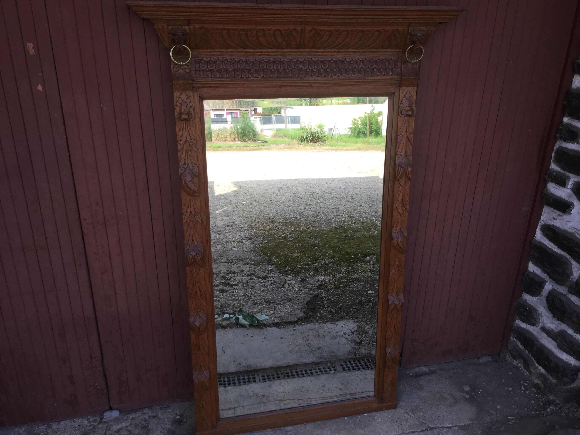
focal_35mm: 31
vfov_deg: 45.4
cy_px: 218
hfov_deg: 58.4
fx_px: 519
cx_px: 290
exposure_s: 1/255
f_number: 2.4
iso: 25
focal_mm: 3.3
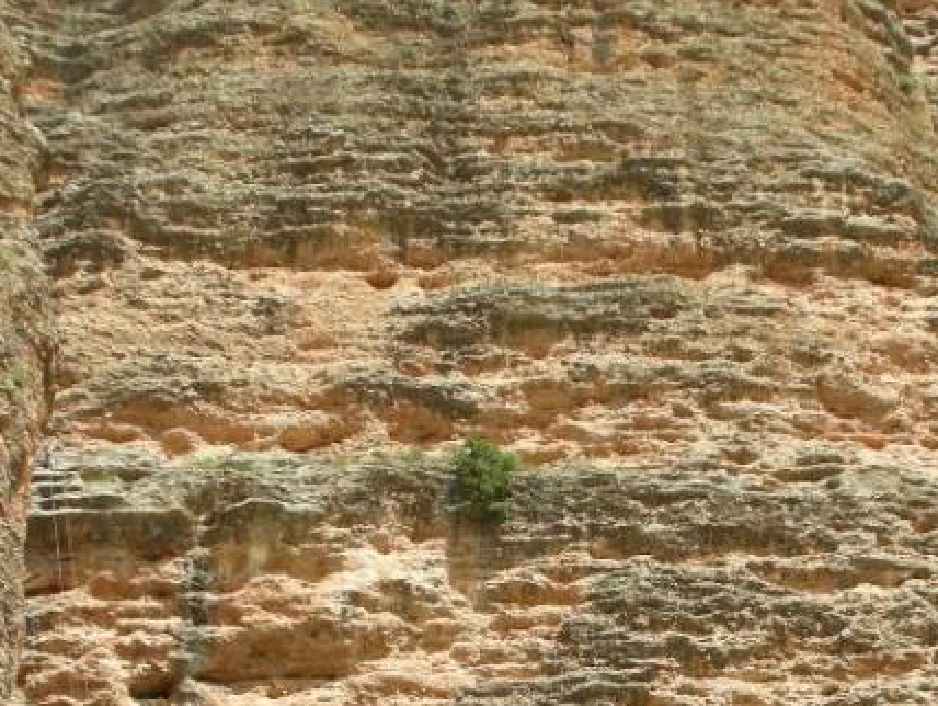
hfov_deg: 19.2
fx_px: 2767
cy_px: 569
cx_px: 563
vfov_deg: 14.4
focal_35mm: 102
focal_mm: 7.7
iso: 50
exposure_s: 1/270
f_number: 3.5
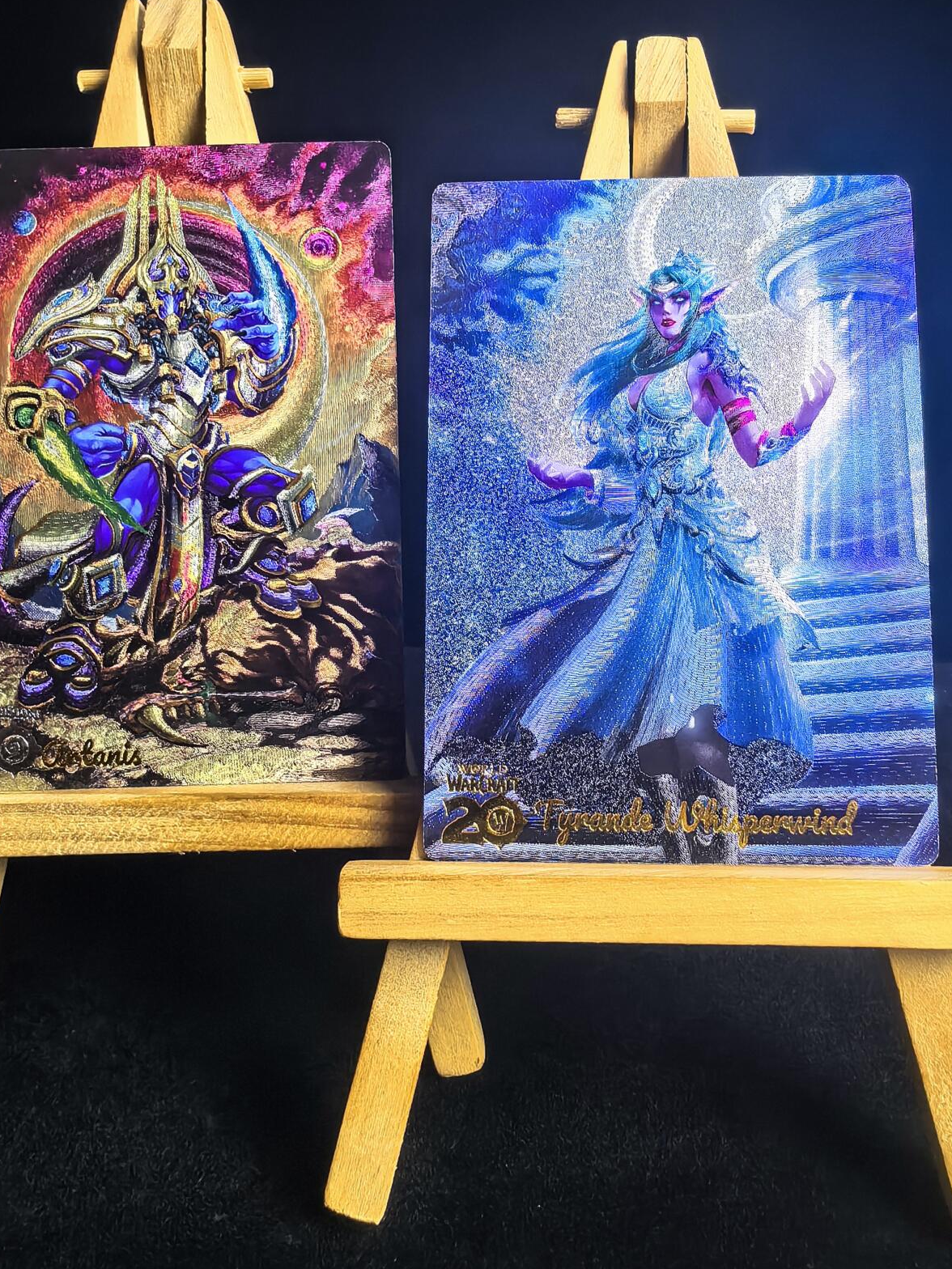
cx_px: 435
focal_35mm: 31
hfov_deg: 45.4
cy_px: 593
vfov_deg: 58.3
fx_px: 1137
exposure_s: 1/100
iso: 160
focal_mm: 1.95
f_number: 2.2
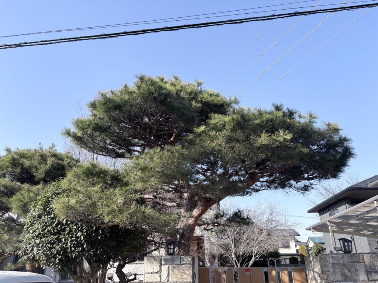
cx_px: 189
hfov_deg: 67.3
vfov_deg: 53.1
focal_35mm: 26
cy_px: 142
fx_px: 284
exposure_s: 1/1420
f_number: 1.6
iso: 50
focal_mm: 5.96
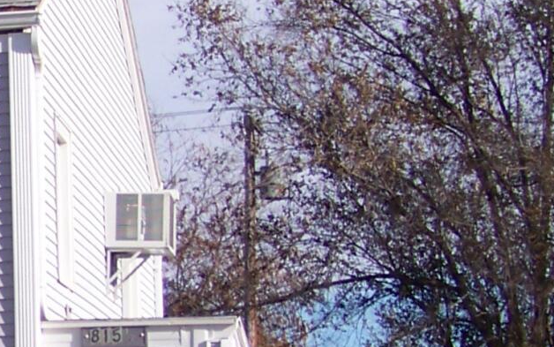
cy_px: 377
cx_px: -353
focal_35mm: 167
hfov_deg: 11.8
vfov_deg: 7.8
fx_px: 2522
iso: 64
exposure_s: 1/1000
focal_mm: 5.85
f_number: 2.8
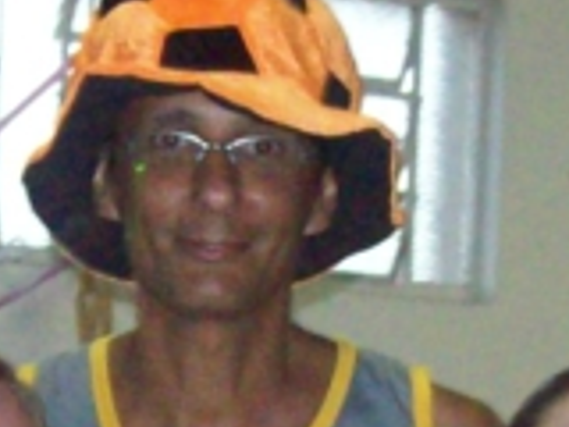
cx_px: 252
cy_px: 616
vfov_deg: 8.1
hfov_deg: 11.0
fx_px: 2959
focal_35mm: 180
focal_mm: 6
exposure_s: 1/128
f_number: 2.7
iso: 400
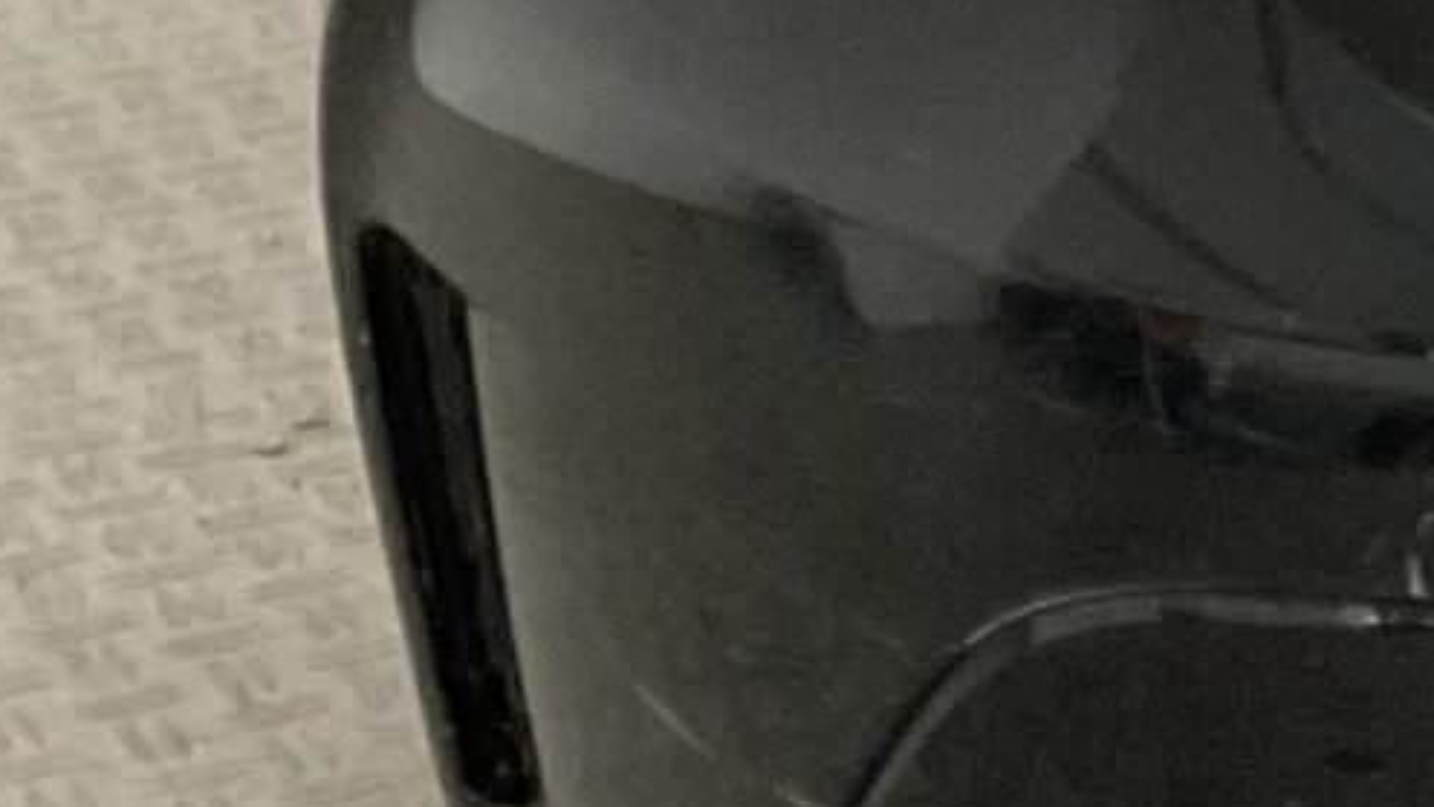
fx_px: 6198
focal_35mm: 163
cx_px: 3568
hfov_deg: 10.9
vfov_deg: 7.3
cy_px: -518
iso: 80
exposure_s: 1/60
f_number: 1.8
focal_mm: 3
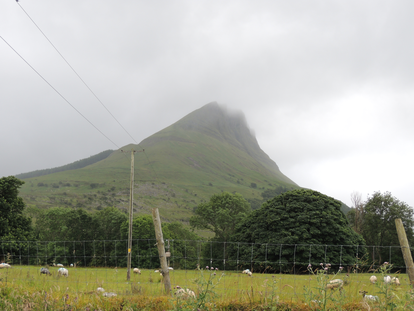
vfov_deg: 26.6
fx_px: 658
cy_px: 156
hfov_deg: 34.9
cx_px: 207
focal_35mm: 55
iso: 100
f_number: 3.7
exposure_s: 1/500
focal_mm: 9.8
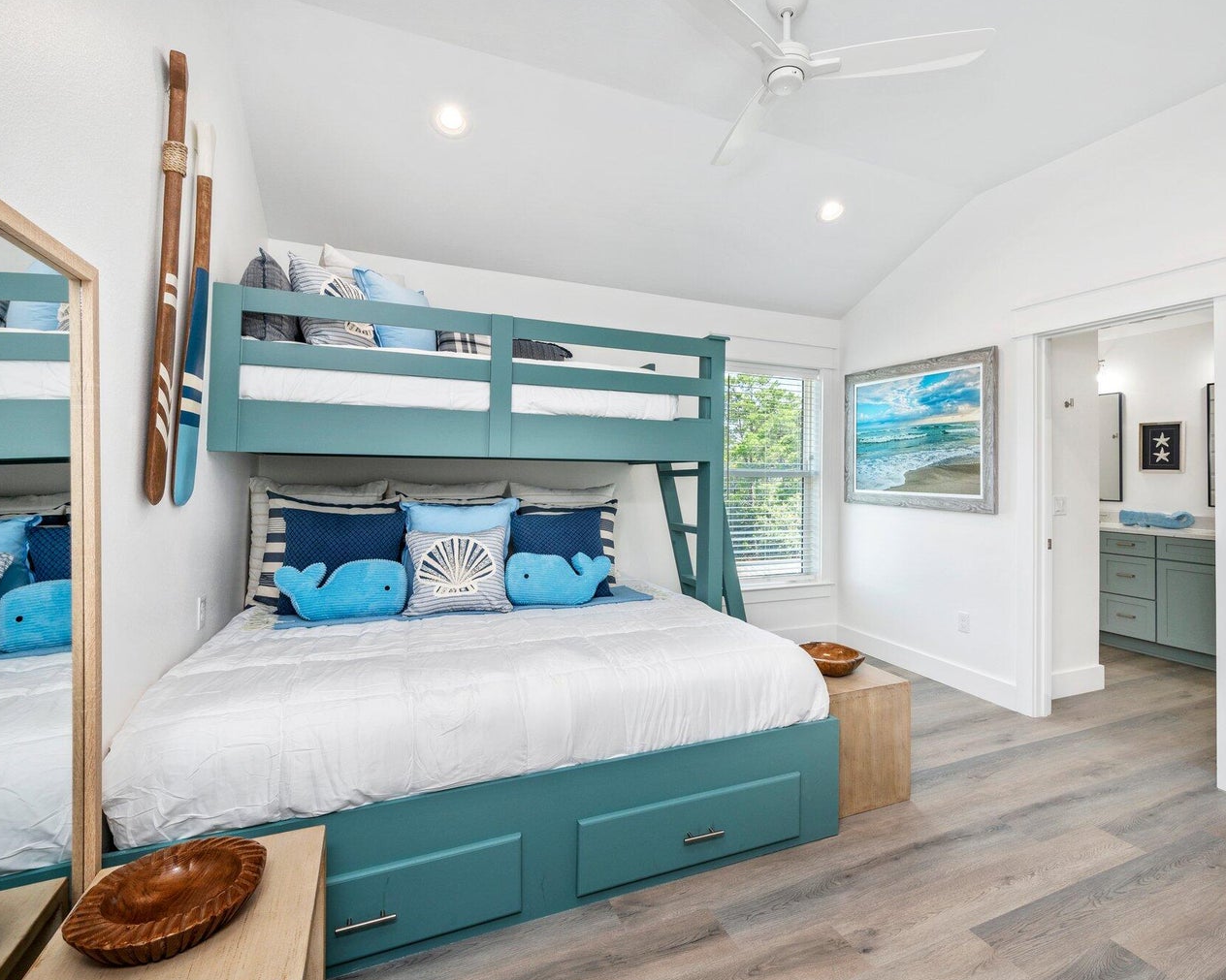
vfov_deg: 80.4
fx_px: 581
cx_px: 646
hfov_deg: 93.0
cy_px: 490
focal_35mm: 16
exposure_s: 1/30
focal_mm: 14
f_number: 9
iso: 320
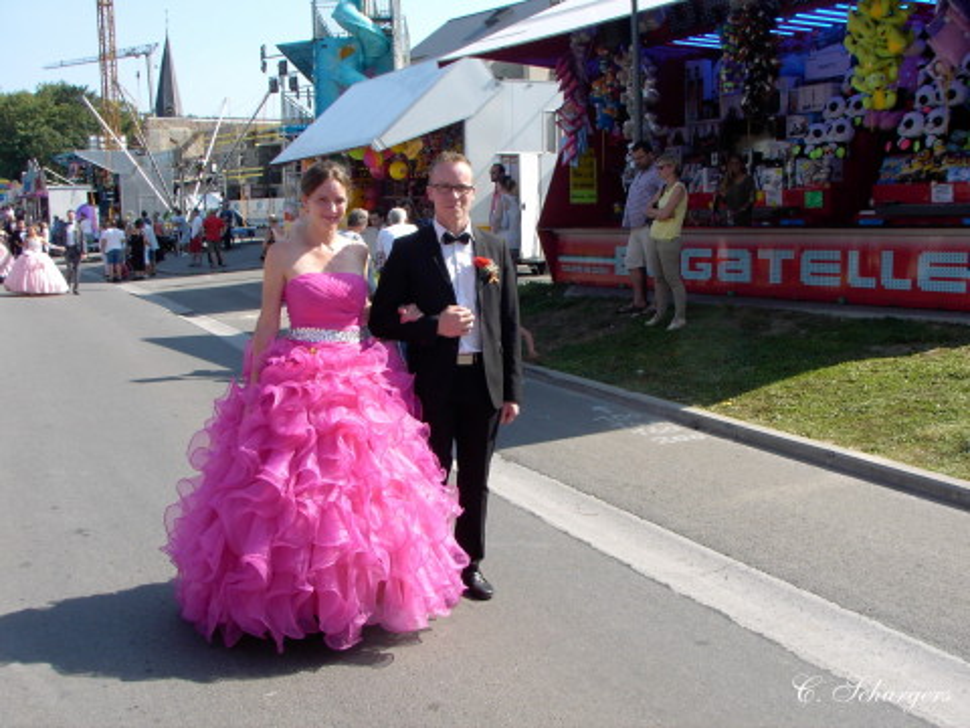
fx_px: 1121
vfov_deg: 36.0
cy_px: 364
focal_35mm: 40
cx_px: 485
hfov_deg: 46.8
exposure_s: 1/200
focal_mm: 6.2
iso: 70
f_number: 5
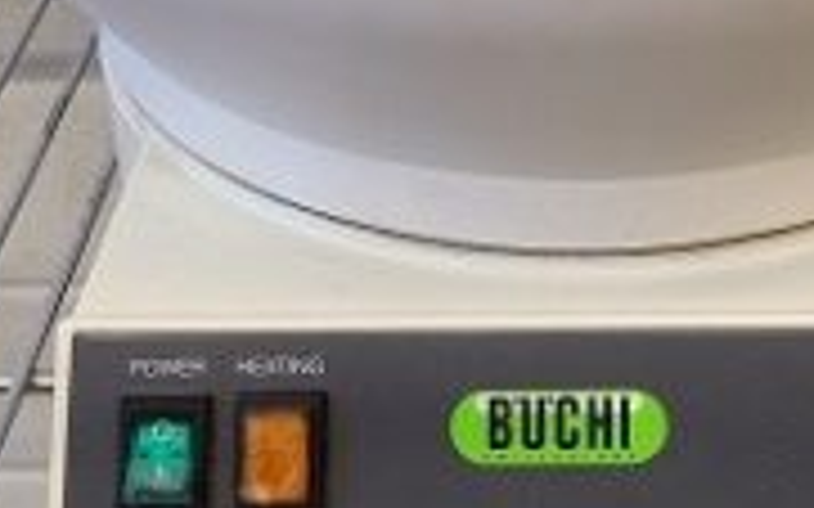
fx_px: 1685
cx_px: 625
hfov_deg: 26.7
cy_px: -70
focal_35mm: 76
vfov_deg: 16.6
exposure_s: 1/60
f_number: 1.8
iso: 160
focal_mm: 5.4
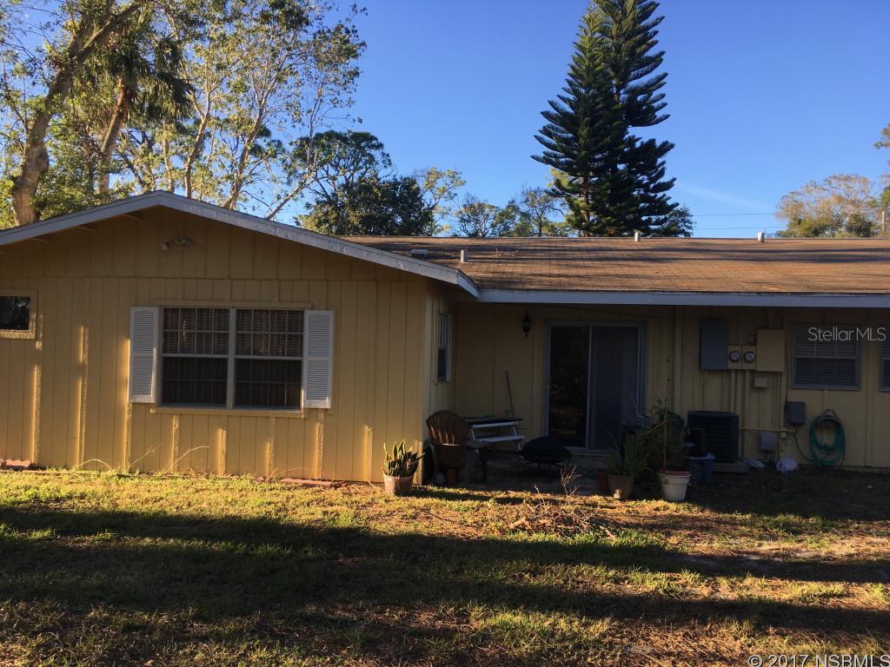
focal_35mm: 29
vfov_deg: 48.2
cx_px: 445
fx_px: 746
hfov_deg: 61.7
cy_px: 334
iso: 25
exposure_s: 1/425
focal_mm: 4.15
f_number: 2.2
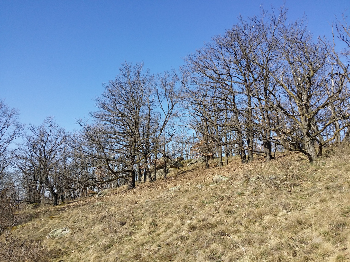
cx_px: 175
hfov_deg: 58.3
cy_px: 131
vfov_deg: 45.5
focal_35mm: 31
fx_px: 313
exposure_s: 1/904
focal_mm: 4.13
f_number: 2.2
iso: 50
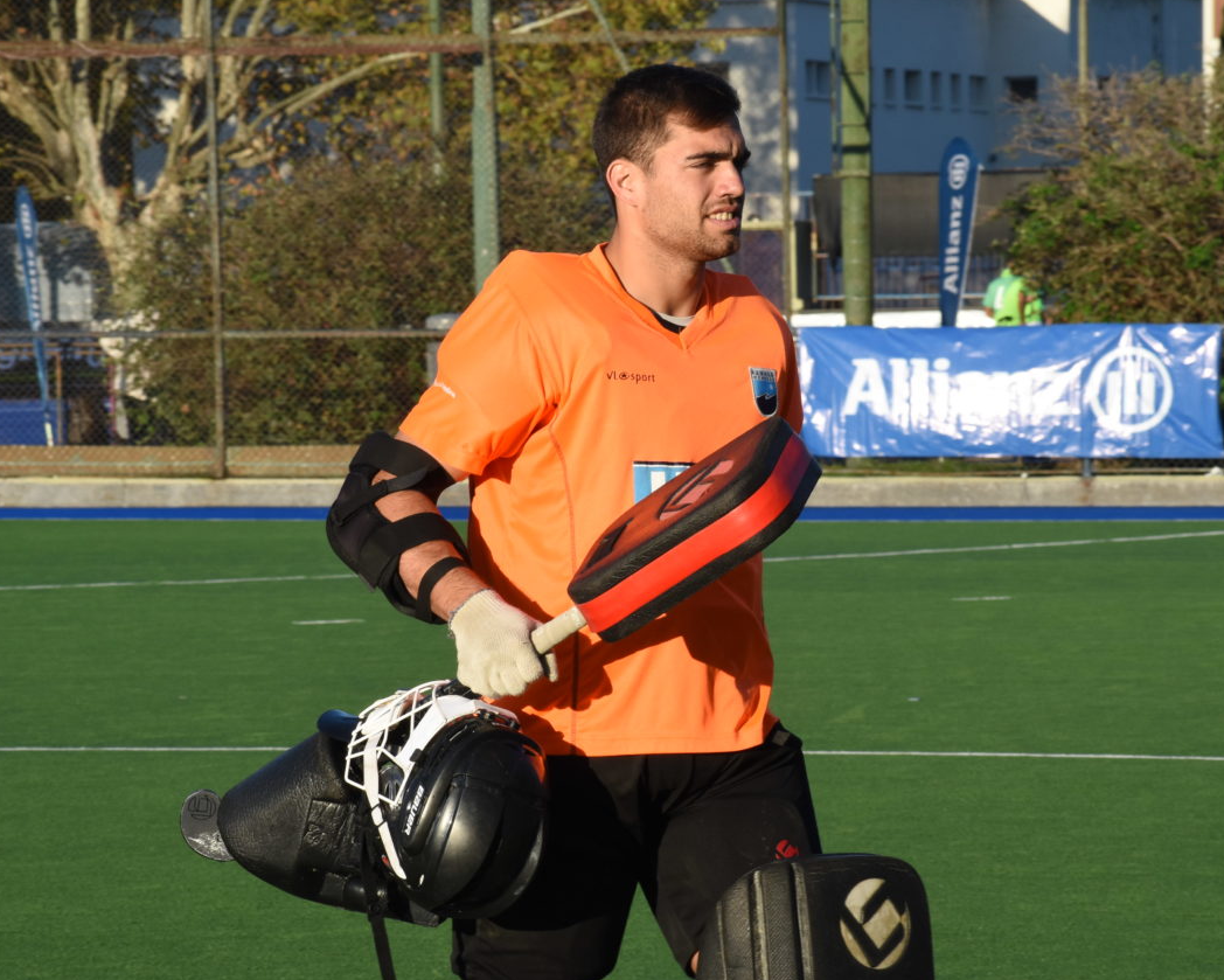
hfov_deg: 8.5
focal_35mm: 227
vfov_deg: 6.8
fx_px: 8226
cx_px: 596
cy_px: 491
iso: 400
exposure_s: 1/250
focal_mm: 130
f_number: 14
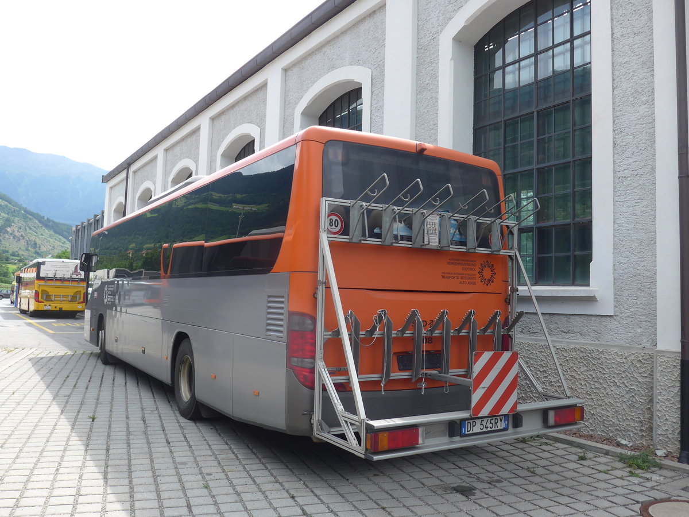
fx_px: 577
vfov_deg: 48.2
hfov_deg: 61.7
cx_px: 344
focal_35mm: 29
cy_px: 258
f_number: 2.8
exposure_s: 1/500
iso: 80
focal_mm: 6
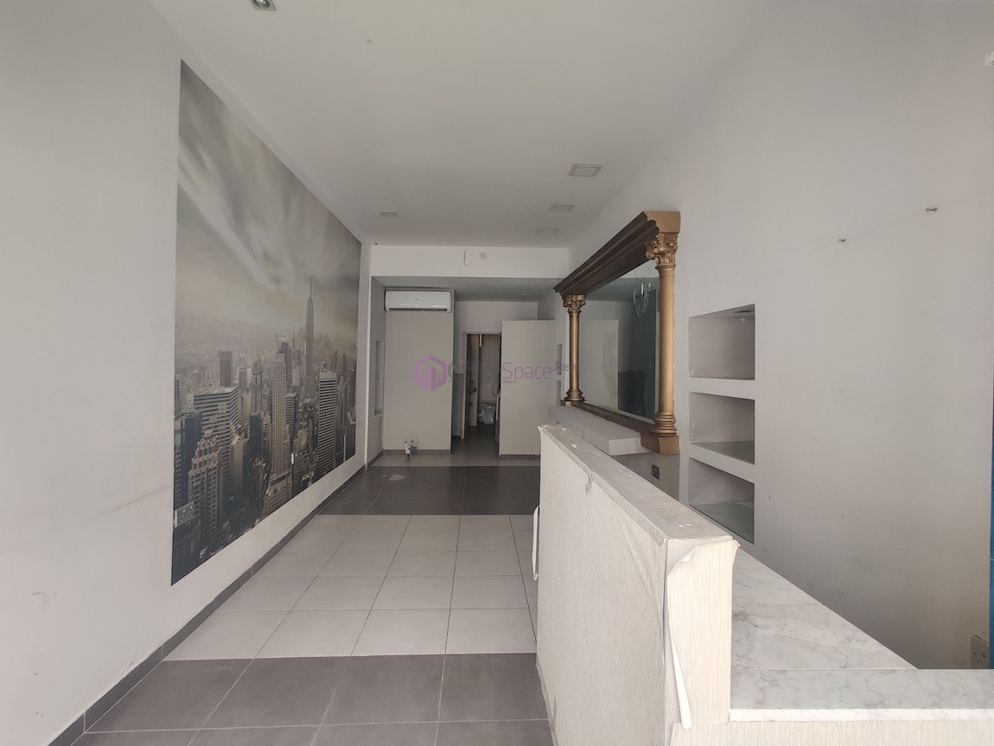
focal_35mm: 13
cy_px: 373
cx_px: 497
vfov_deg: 89.9
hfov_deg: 106.2
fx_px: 373
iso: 125
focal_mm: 2.25
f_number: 2.2
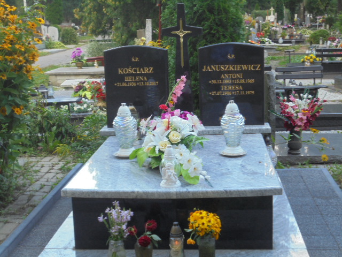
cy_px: 128
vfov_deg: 26.1
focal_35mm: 56
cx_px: 171
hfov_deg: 34.3
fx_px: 553
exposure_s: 1/30
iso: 100
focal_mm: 10.1
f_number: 5.2
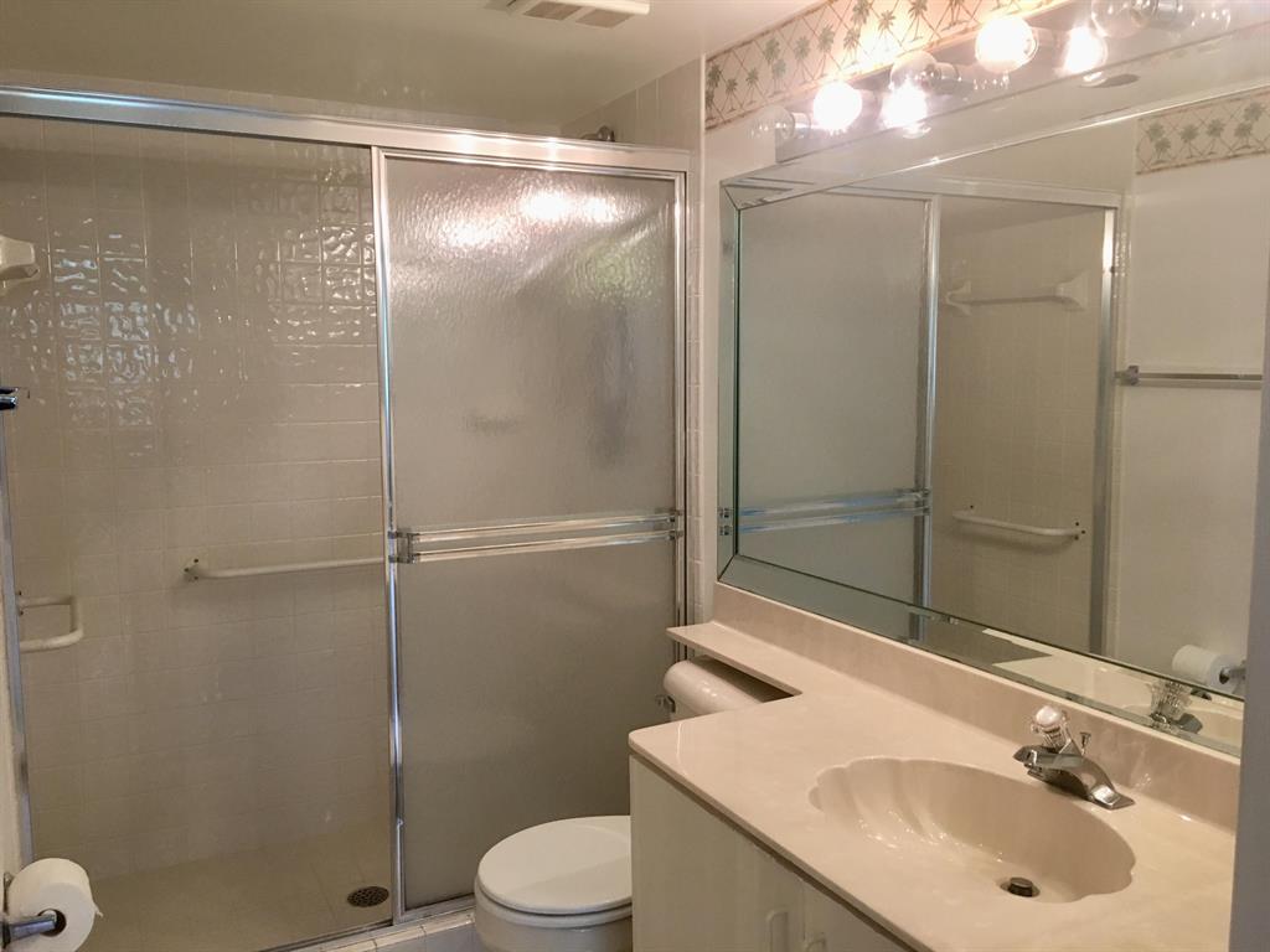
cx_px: 635
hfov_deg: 61.7
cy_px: 476
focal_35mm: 29
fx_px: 1064
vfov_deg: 48.2
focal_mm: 4.15
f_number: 2.2
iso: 100
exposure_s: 1/30
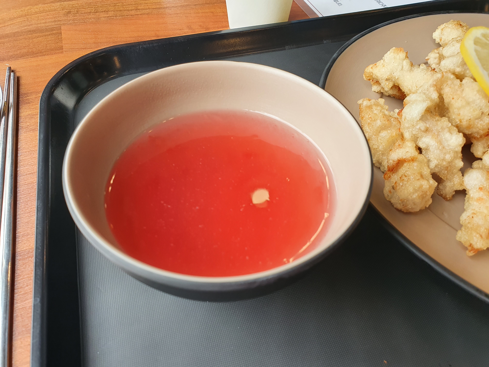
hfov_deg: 67.3
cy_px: 184
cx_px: 244
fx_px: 367
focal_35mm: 26
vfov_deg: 53.1
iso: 100
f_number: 2.4
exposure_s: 1/120
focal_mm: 4.32
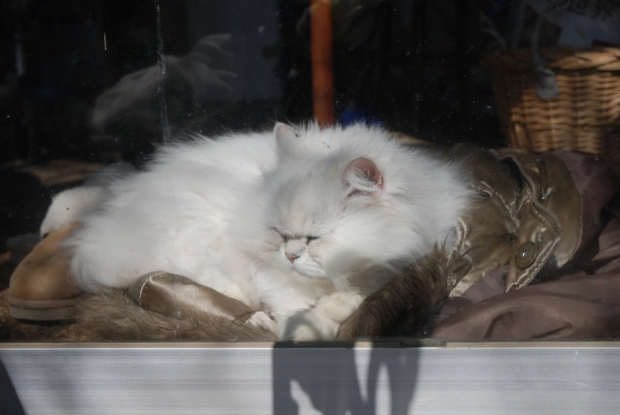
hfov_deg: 33.4
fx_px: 1035
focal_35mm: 60
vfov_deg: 22.7
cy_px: 208
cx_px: 310
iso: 100
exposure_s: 1/800
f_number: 4.5
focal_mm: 40
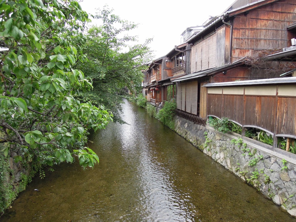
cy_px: 111
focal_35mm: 24
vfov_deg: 56.8
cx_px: 148
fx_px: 205
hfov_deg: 71.6
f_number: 2.8
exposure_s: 1/250
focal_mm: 4.3
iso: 160
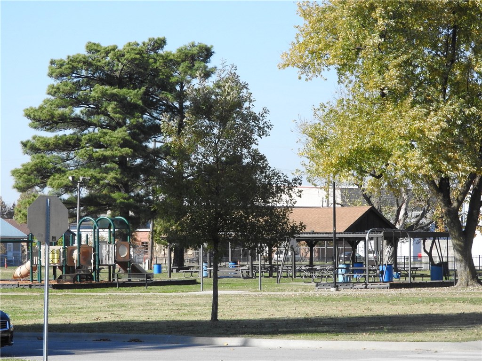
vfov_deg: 8.2
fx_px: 2506
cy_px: 180
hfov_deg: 11.0
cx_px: 241
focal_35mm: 180
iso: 400
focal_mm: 32.2
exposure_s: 1/1250
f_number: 5.3
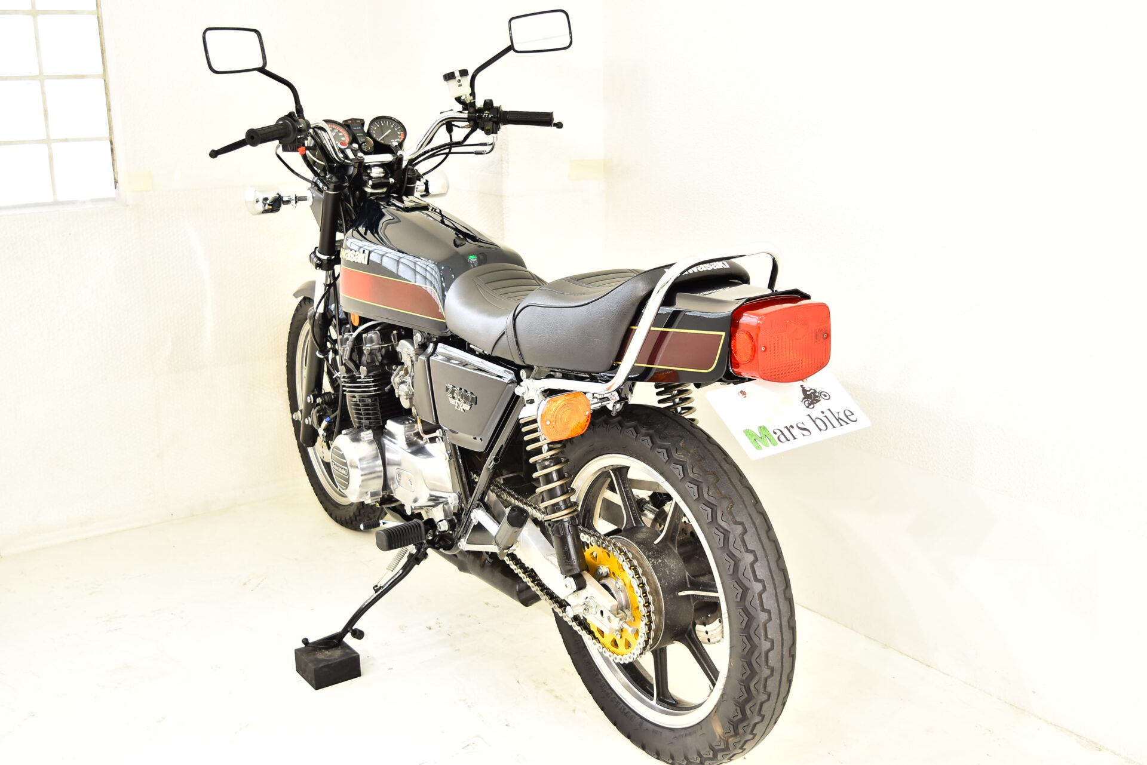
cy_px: 382
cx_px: 574
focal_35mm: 39
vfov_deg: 34.2
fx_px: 1243
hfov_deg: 49.5
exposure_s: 1/25
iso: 320
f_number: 4
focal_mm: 26
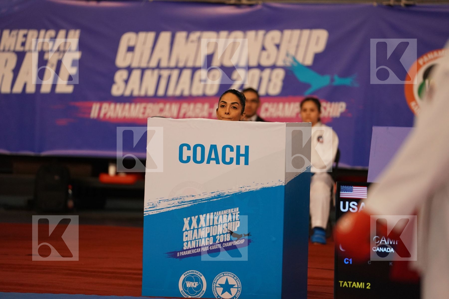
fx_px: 2494
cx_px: 224
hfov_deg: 10.3
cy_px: 150
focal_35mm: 200
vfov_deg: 6.9
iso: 2500
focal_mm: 200
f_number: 2.8
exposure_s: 1/1000
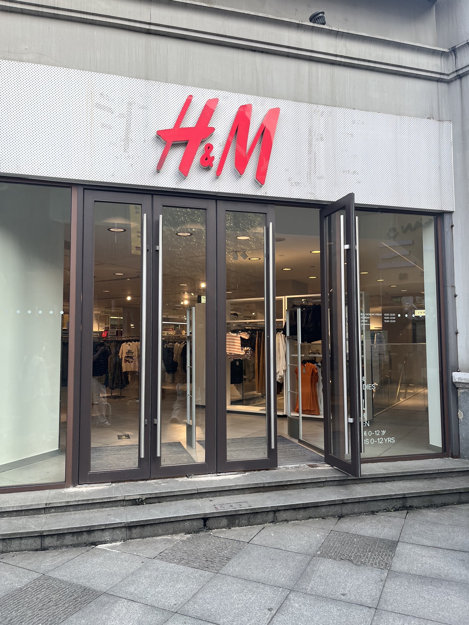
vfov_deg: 67.3
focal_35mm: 26
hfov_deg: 53.1
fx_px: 470
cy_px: 312
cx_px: 234
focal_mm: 5.1
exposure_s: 1/473
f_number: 1.6
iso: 50
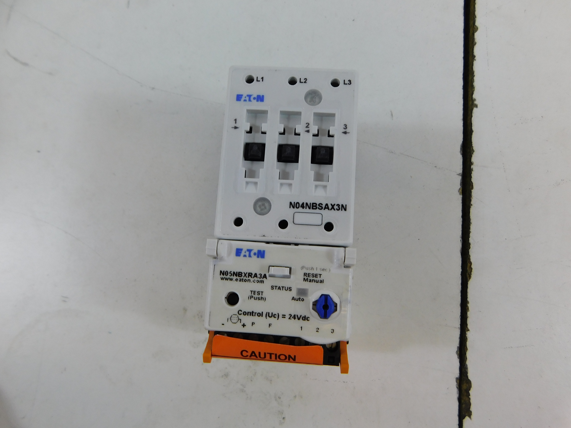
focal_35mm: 23
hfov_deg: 73.9
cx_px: 286
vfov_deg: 58.9
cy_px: 214
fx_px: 379
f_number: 3
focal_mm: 4
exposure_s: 1/60
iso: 125
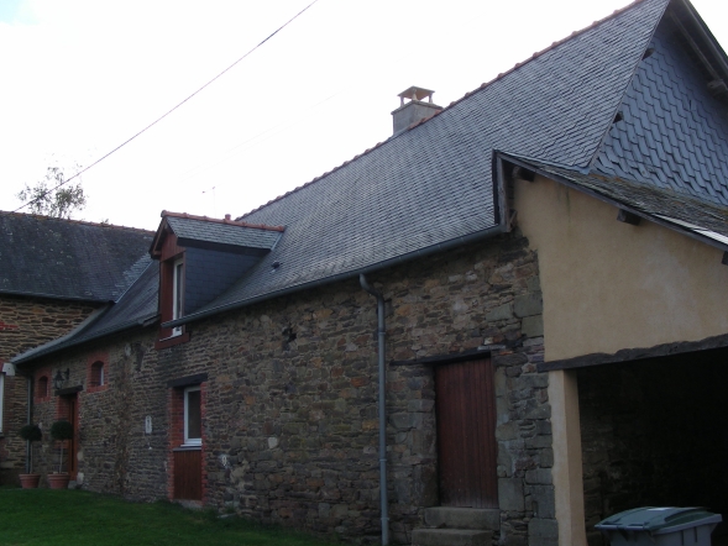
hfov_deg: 42.9
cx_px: 370
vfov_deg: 32.9
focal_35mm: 44
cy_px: 266
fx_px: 926
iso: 50
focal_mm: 6.3
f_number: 4
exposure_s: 1/200
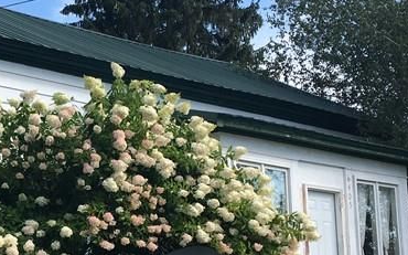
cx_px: 24
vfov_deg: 15.3
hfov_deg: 23.6
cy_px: 203
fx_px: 945
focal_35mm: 85
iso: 25
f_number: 2.2
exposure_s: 1/874
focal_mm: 4.15
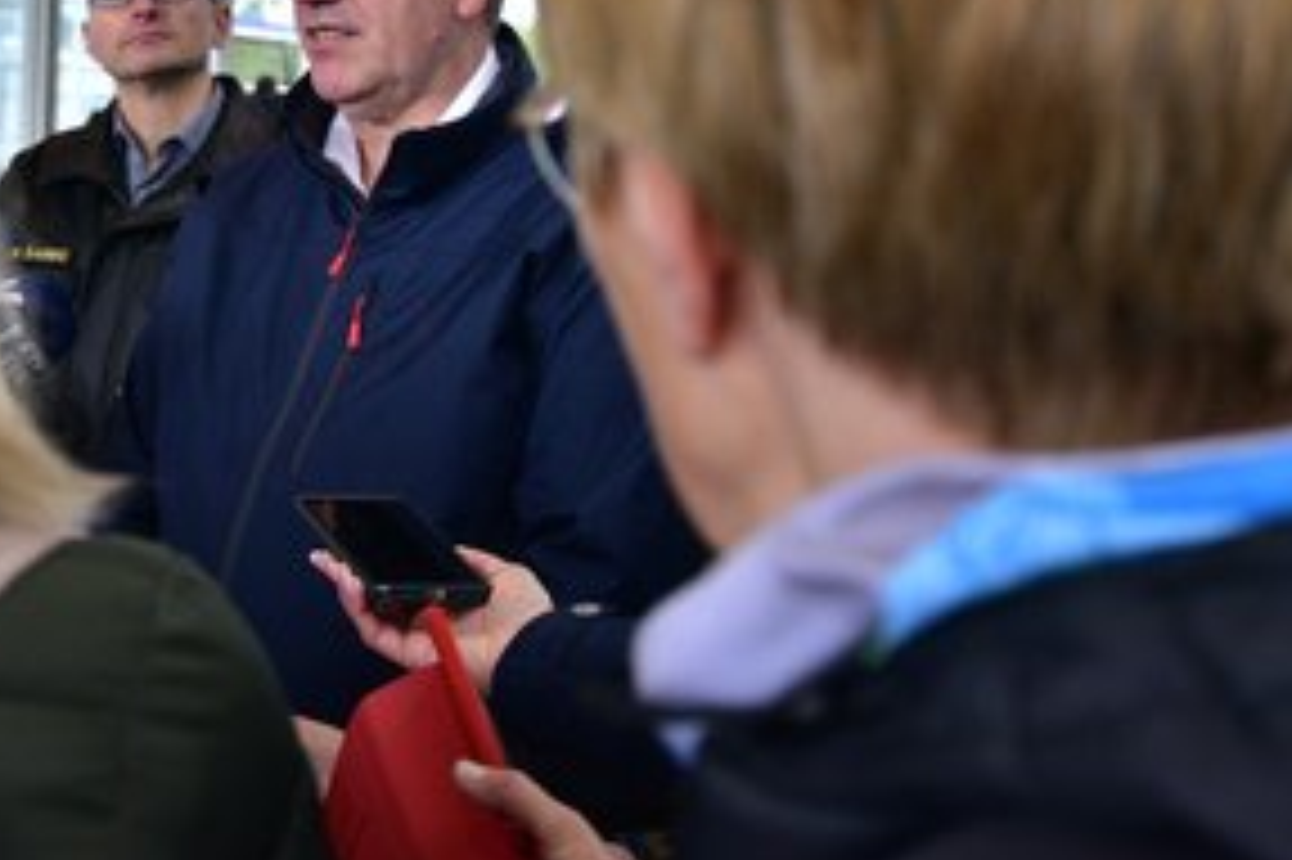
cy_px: 142
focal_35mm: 61
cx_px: 333
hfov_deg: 32.3
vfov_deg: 21.9
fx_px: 2188
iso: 1600
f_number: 4.5
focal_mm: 35
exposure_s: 1/500
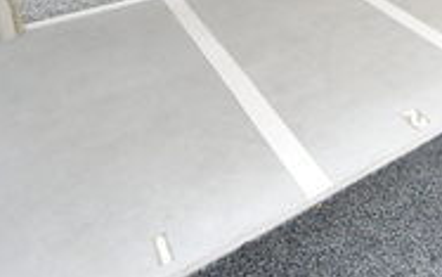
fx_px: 506
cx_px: 449
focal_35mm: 42
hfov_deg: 40.8
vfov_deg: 26.0
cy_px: -85
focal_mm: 8
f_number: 6.3
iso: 800
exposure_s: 1/160
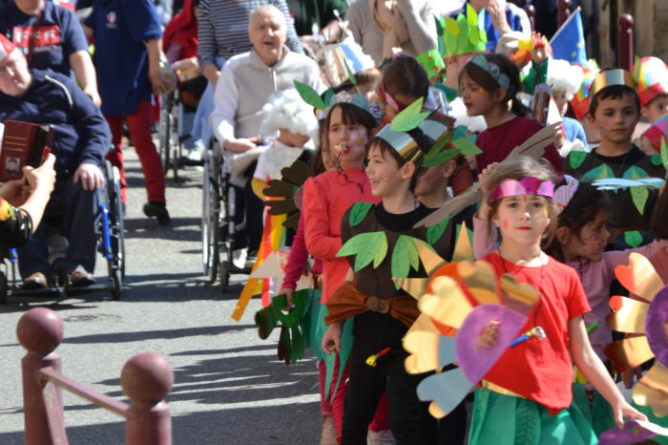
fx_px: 2921
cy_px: 222
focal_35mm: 158
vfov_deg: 8.7
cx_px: 334
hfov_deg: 13.0
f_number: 5.6
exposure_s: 1/125
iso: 100
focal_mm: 105
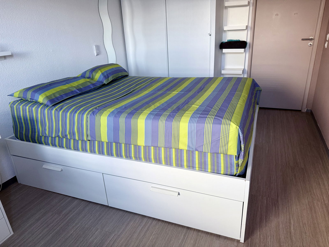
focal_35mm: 24
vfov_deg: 56.8
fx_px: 228
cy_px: 124
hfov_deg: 71.6
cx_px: 164
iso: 200
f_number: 1.78
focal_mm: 6.76
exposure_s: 1/88
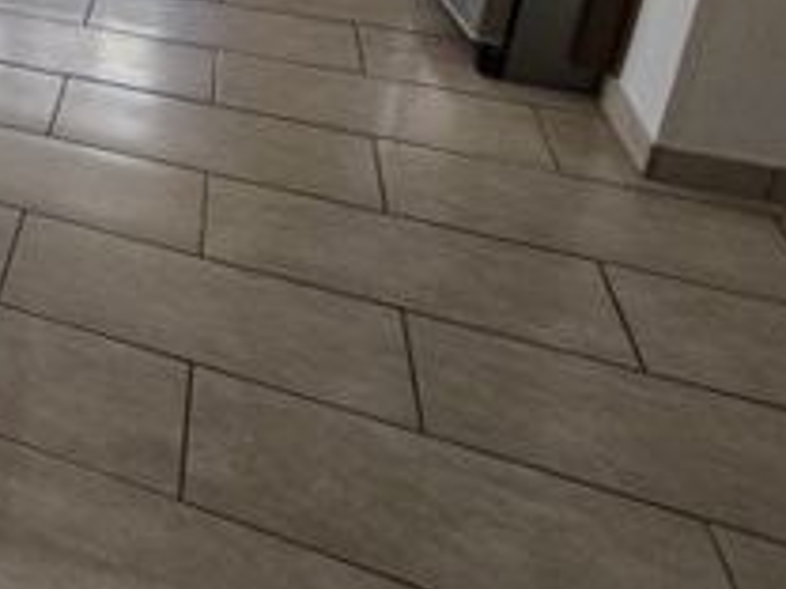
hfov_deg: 26.4
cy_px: -132
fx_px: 999
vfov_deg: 28.3
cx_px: -467
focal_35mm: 44
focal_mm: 2.2
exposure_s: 1/50
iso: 64
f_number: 2.2
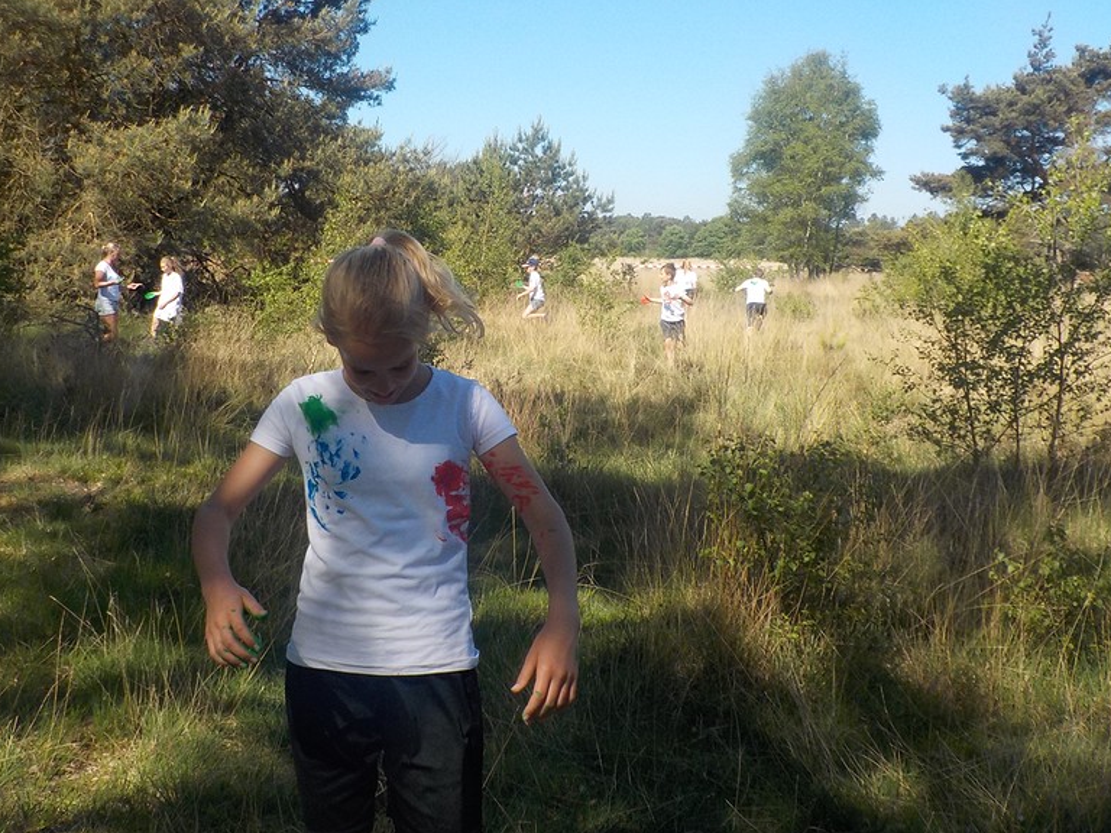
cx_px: 479
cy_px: 286
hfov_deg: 46.7
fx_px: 1284
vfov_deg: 35.6
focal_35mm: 40
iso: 125
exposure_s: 1/800
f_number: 3.3
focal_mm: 4.1
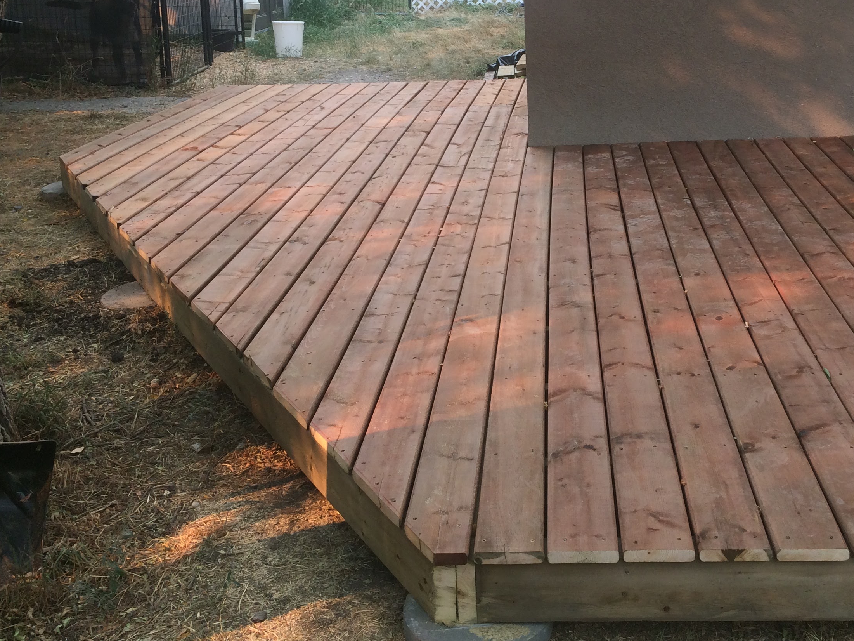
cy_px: 186
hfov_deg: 43.4
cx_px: 549
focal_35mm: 43
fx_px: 1061
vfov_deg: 33.1
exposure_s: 1/289
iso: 32
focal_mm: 4.15
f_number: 2.2
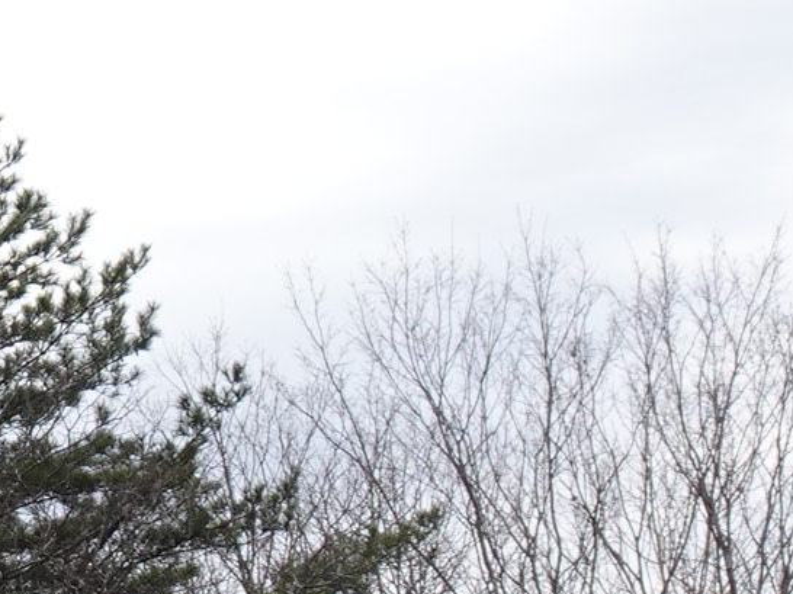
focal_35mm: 171
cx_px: -568
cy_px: 540
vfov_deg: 8.6
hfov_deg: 10.9
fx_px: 3916
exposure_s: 1/320
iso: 80
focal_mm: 6.08
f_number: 4
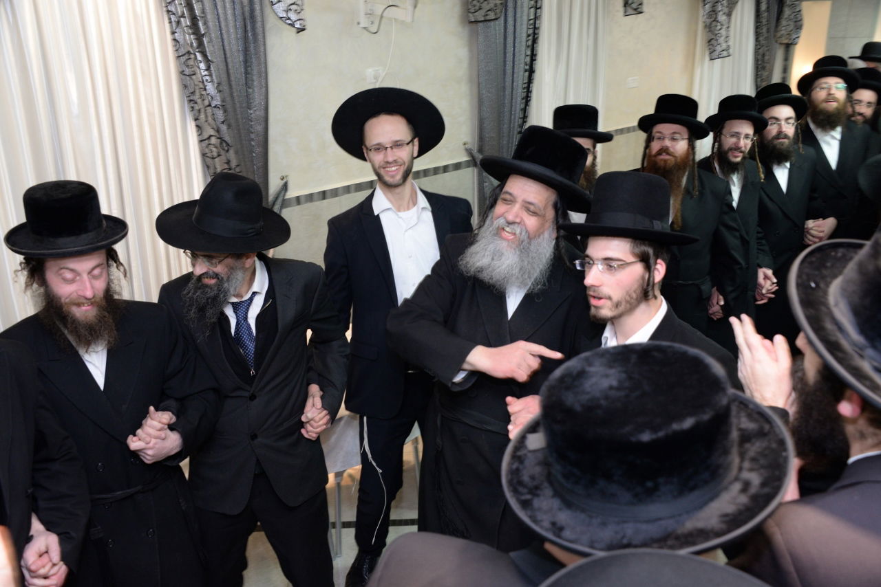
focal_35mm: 35
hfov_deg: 54.4
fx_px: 857
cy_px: 294
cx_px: 440
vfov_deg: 37.9
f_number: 6.3
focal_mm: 35
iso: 1600
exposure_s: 1/60
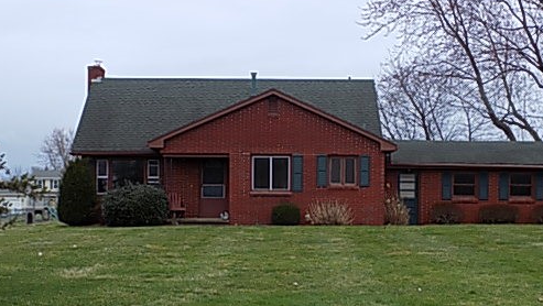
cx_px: 259
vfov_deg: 18.5
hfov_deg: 32.3
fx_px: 936
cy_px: 219
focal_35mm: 65
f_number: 3.7
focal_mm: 8.1
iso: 80
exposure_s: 1/30
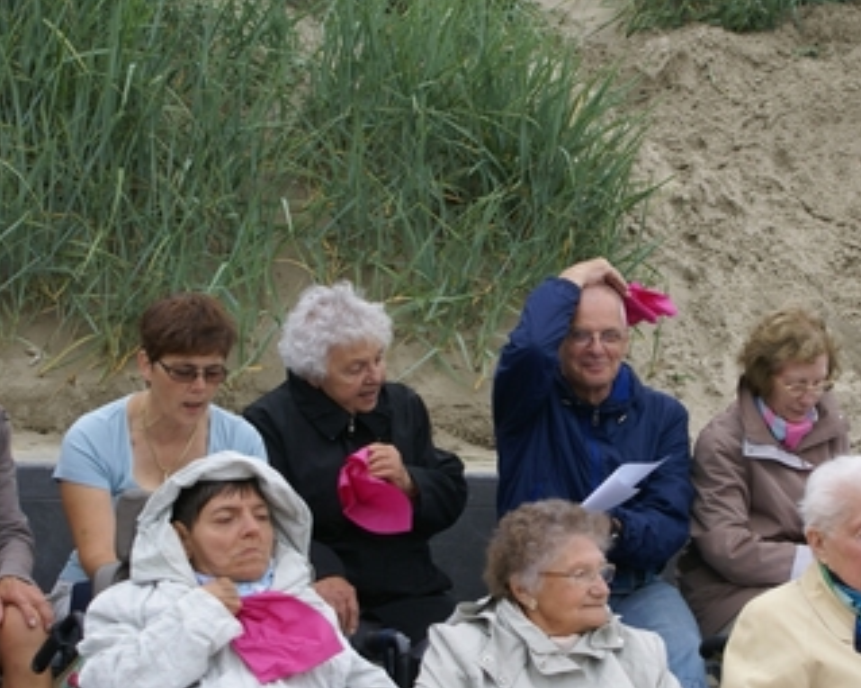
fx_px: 2700
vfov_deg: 14.5
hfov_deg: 18.1
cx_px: 559
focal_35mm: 106
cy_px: 397
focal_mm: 40
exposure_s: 1/125
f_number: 5.6
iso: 100
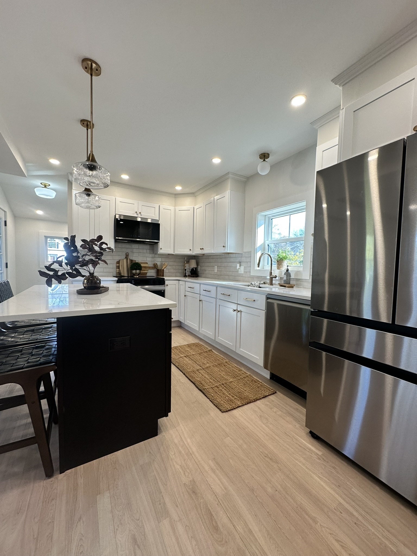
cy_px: 278
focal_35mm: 14
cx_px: 208
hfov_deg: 85.7
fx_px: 225
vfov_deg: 102.1
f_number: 2.2
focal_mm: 2.22
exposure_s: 1/120
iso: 80
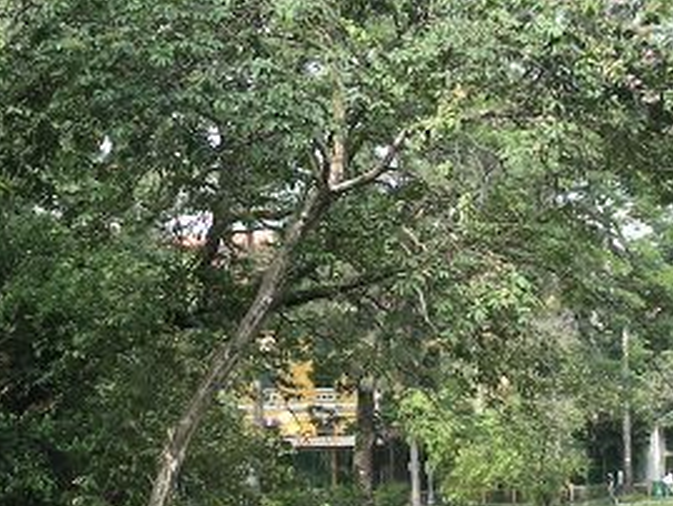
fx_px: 2023
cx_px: 173
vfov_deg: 14.2
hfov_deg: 18.8
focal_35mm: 104
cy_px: 321
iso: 50
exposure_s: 1/138
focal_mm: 5.8
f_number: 2.8
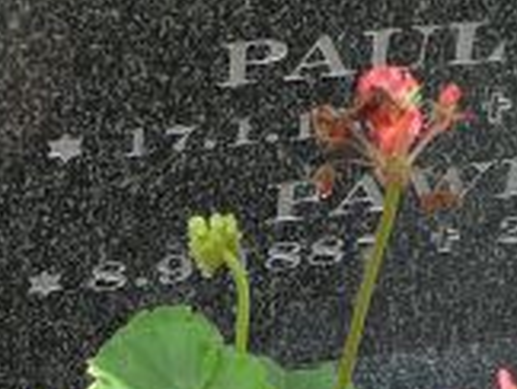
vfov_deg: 10.4
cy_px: -175
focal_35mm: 138
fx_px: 2064
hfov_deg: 14.2
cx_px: 434
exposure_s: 1/200
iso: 80
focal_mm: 5.2
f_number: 2.8
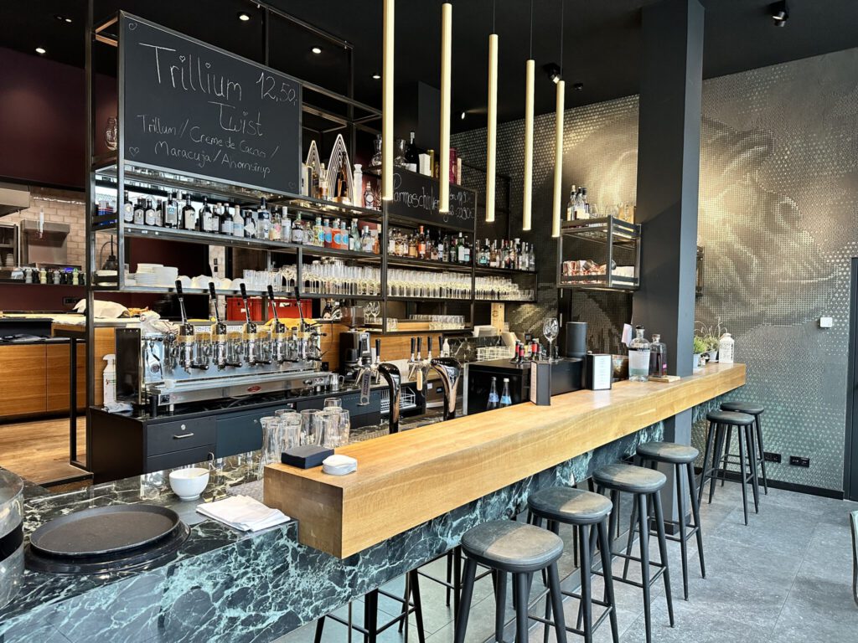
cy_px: 322
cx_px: 429
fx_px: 595
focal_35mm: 24
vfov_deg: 56.8
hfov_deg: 71.6
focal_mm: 6.86
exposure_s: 1/96
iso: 250
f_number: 1.78
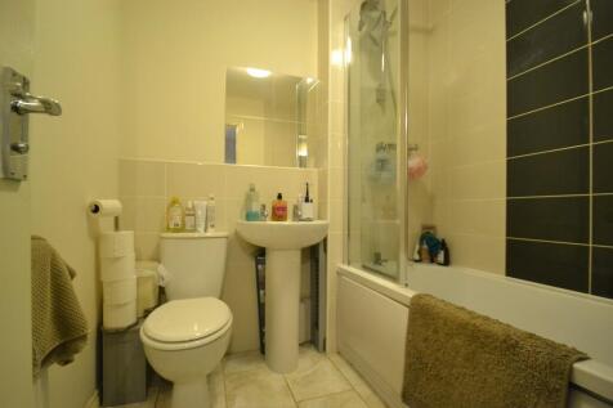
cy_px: 204
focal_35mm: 15
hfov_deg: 100.4
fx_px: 255
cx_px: 306
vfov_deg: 77.3
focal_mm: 10
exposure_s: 1/60
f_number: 3.5
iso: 2800
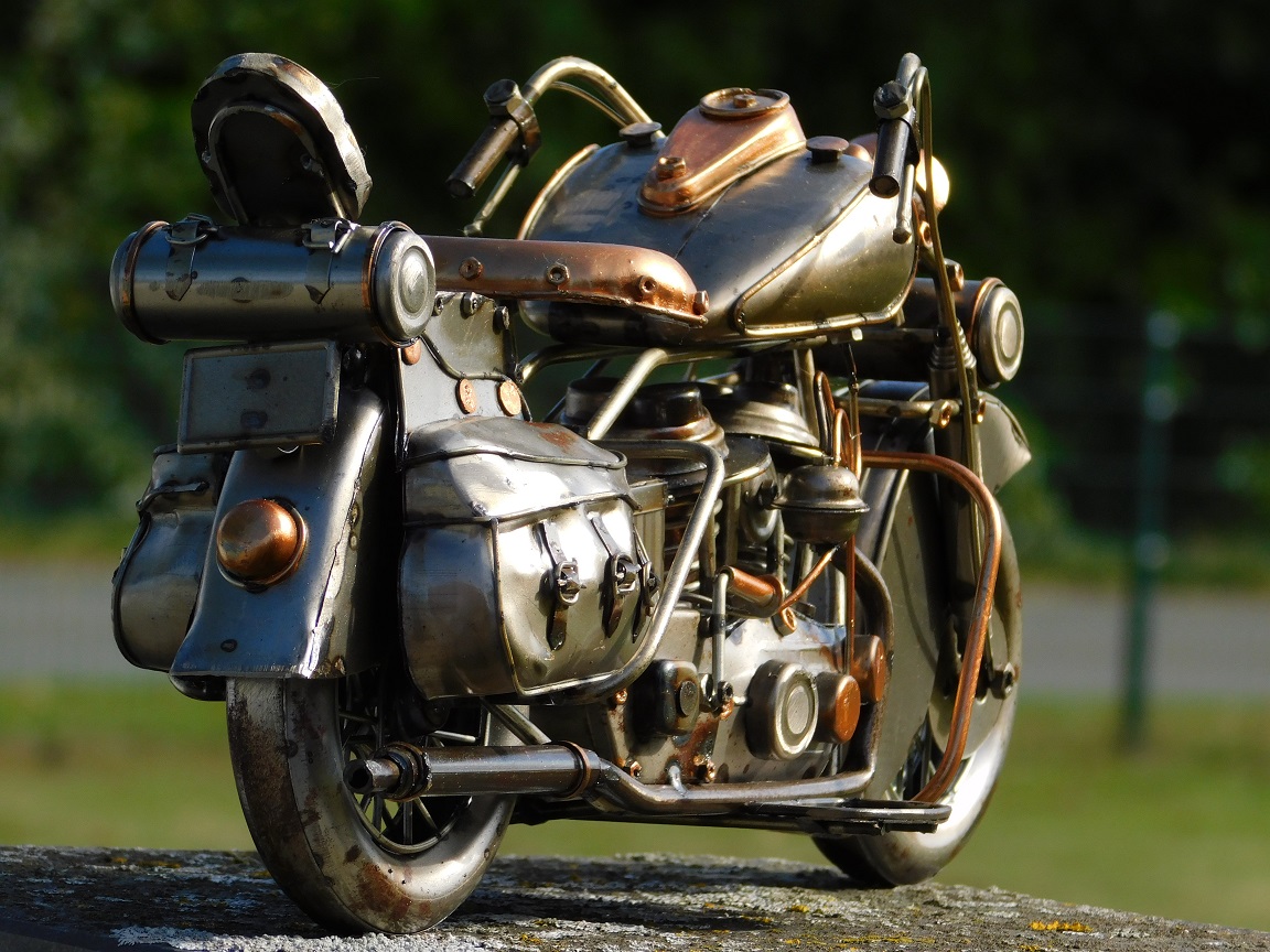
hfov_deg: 7.4
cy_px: 476
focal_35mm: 266
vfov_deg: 5.6
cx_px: 635
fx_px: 9759
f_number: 5.7
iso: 125
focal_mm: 47.2
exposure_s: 1/320
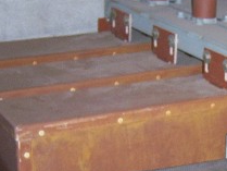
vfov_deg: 13.4
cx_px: 241
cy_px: 139
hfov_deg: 17.4
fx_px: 722
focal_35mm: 110
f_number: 2.8
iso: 160
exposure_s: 1/60
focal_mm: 7.5
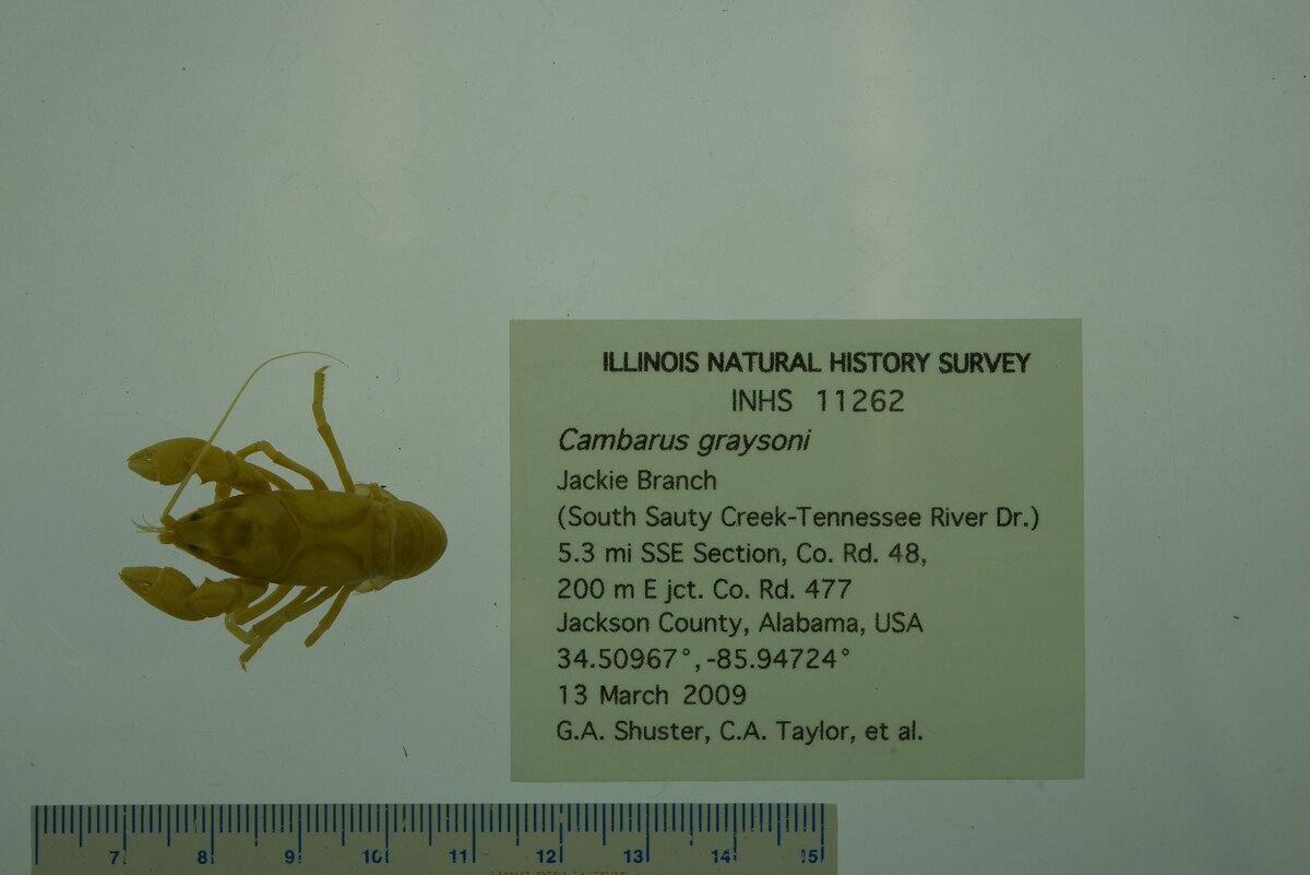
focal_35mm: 60
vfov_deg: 22.6
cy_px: 438
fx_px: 2184
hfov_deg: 33.4
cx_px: 655
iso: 100
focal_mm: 60
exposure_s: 1/160
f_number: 10
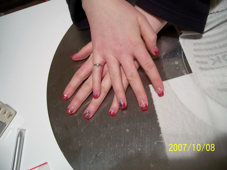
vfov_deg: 38.7
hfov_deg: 50.1
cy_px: 85
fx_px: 243
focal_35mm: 37
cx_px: 114
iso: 200
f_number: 2.8
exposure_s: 1/25
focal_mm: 7.8
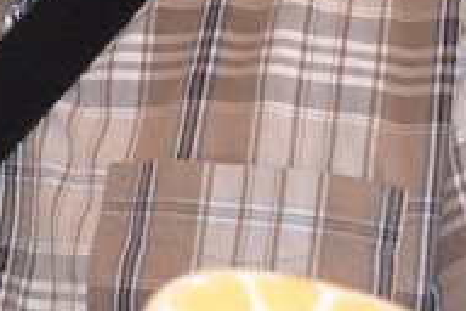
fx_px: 2278
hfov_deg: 11.6
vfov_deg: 7.7
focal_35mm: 176
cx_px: 2
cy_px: -101
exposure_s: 1/60
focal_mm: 22
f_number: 3.8
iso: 1600
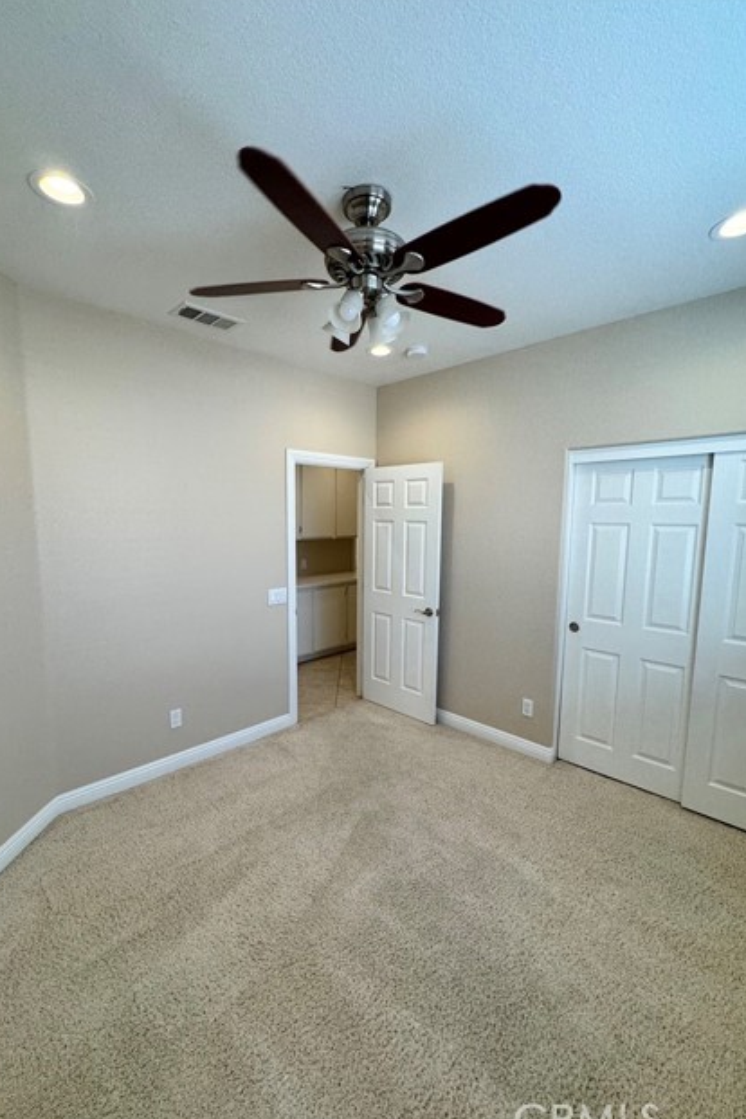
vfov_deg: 100.4
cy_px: 569
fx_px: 466
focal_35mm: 15
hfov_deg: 77.3
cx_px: 351
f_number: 2.2
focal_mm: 2.22
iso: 80
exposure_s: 1/120
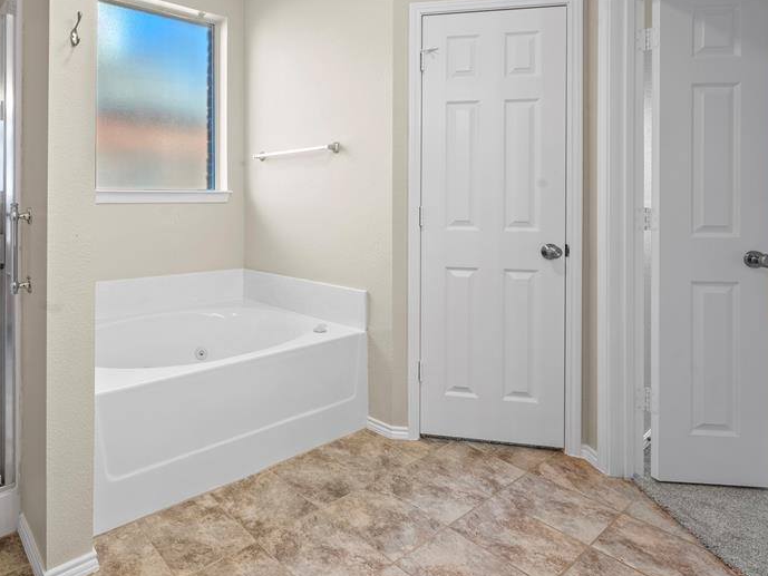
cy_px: 247
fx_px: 444
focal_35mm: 20
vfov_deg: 65.7
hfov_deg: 76.6
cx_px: 206
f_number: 9
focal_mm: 14
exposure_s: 1/1.67
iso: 200
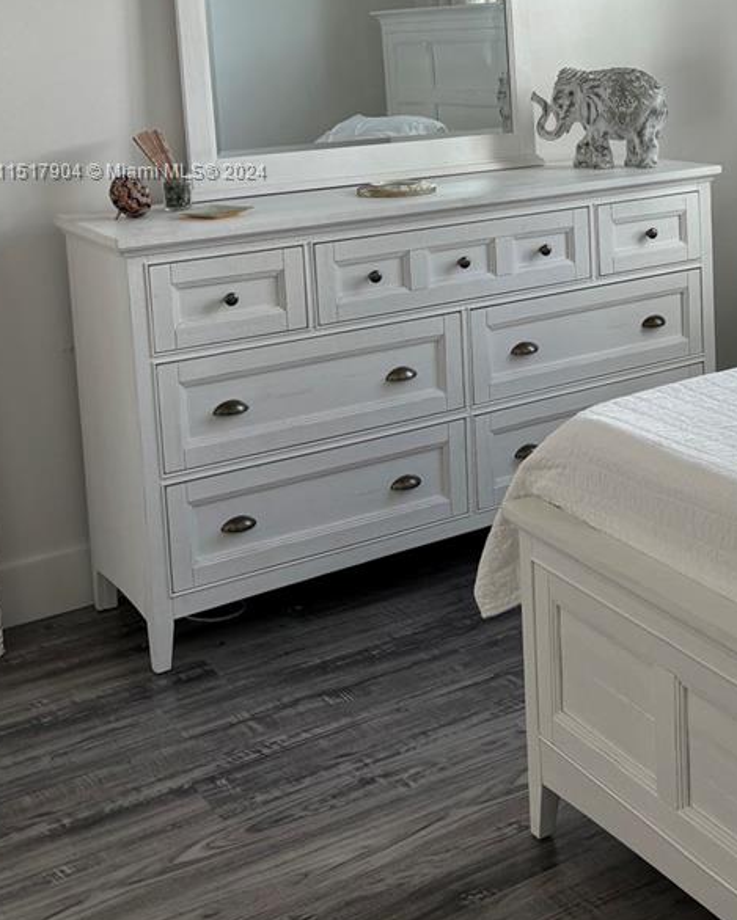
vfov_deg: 34.8
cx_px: 685
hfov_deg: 27.9
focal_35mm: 52
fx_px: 1417
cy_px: 173
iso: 50
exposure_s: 1/178
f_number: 1.6
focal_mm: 5.96
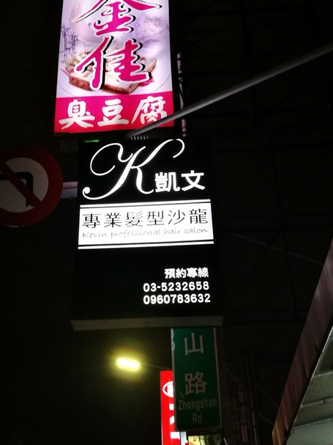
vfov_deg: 37.5
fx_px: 654
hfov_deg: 28.5
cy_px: 232
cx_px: 149
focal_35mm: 51
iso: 250
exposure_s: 1/30
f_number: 2.2
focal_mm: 4.5
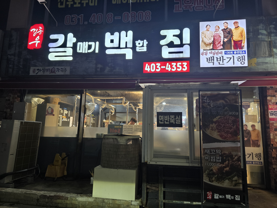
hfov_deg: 73.9
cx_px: 138
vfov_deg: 58.9
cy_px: 104
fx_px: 184
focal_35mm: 23
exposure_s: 1/61
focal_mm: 6.3
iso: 250
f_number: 1.7
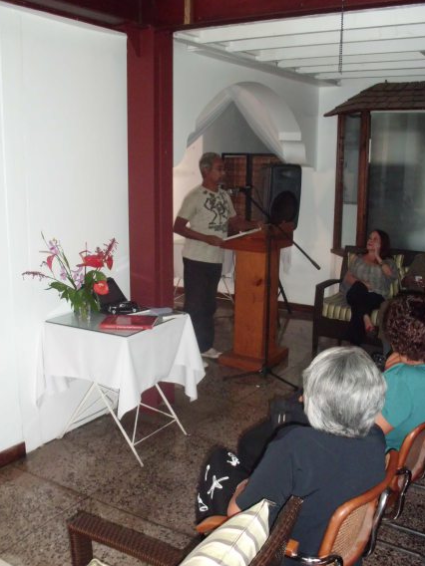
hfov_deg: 37.7
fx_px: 622
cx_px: 223
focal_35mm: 38
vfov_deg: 49.0
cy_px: 291
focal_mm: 6.3
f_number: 2.9
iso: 400
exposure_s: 1/60
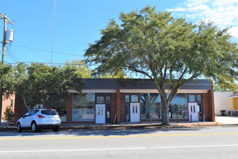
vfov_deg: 40.0
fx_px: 218
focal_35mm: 33
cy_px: 80
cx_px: 119
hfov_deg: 57.2
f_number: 9
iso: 100
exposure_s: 1/200
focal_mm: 22
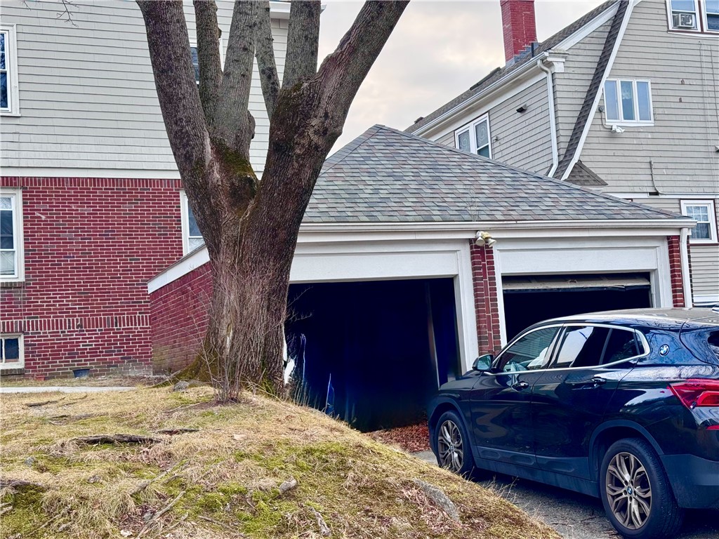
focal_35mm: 48
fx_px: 997
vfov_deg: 30.3
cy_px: 270
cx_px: 360
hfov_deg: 39.7
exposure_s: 1/172
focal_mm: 6.76
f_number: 1.78
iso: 80
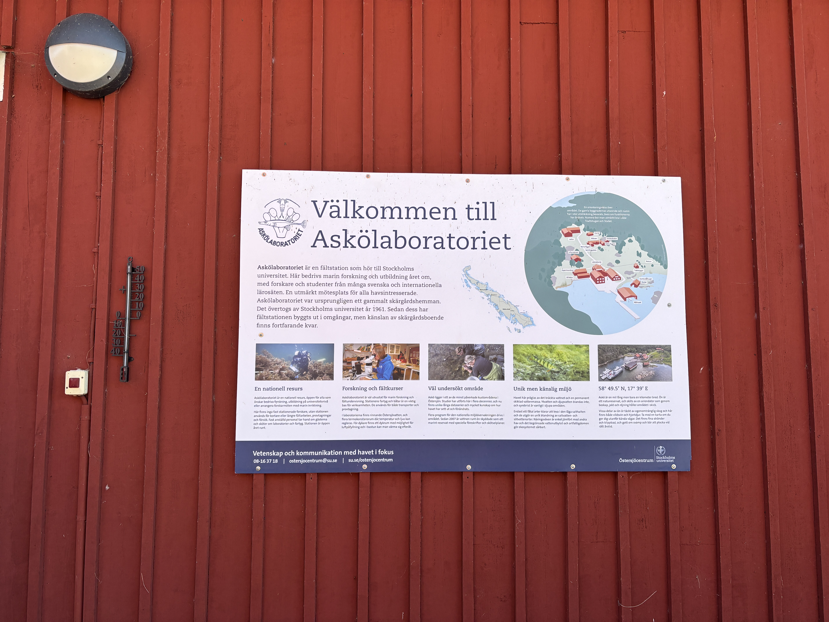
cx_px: 414
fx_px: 623
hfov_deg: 67.3
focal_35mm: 26
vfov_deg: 53.1
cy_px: 311
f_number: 1.6
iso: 50
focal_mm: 5.96
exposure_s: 1/591
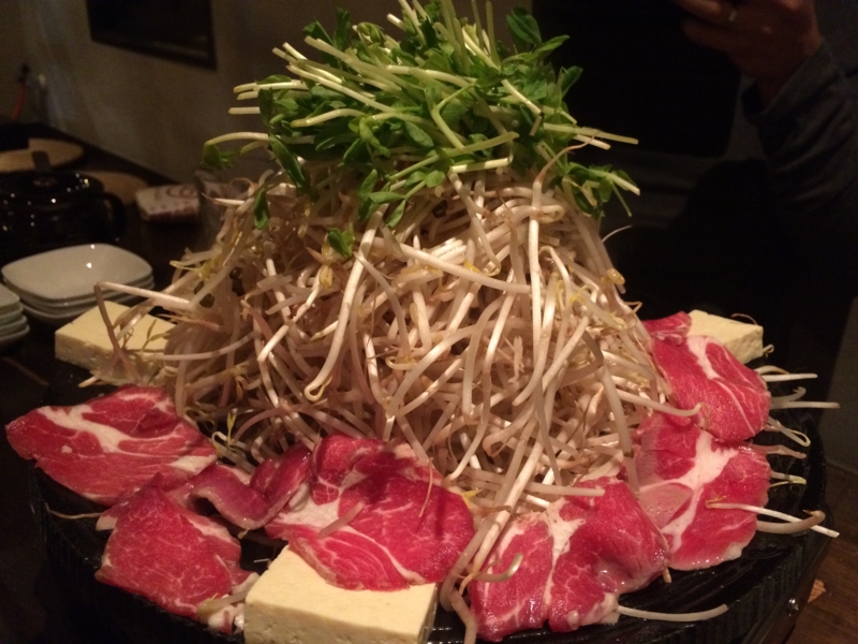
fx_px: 719
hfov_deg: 61.7
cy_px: 322
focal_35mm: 29
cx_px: 429
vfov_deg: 48.2
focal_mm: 4.15
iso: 250
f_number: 2.2
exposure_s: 1/20
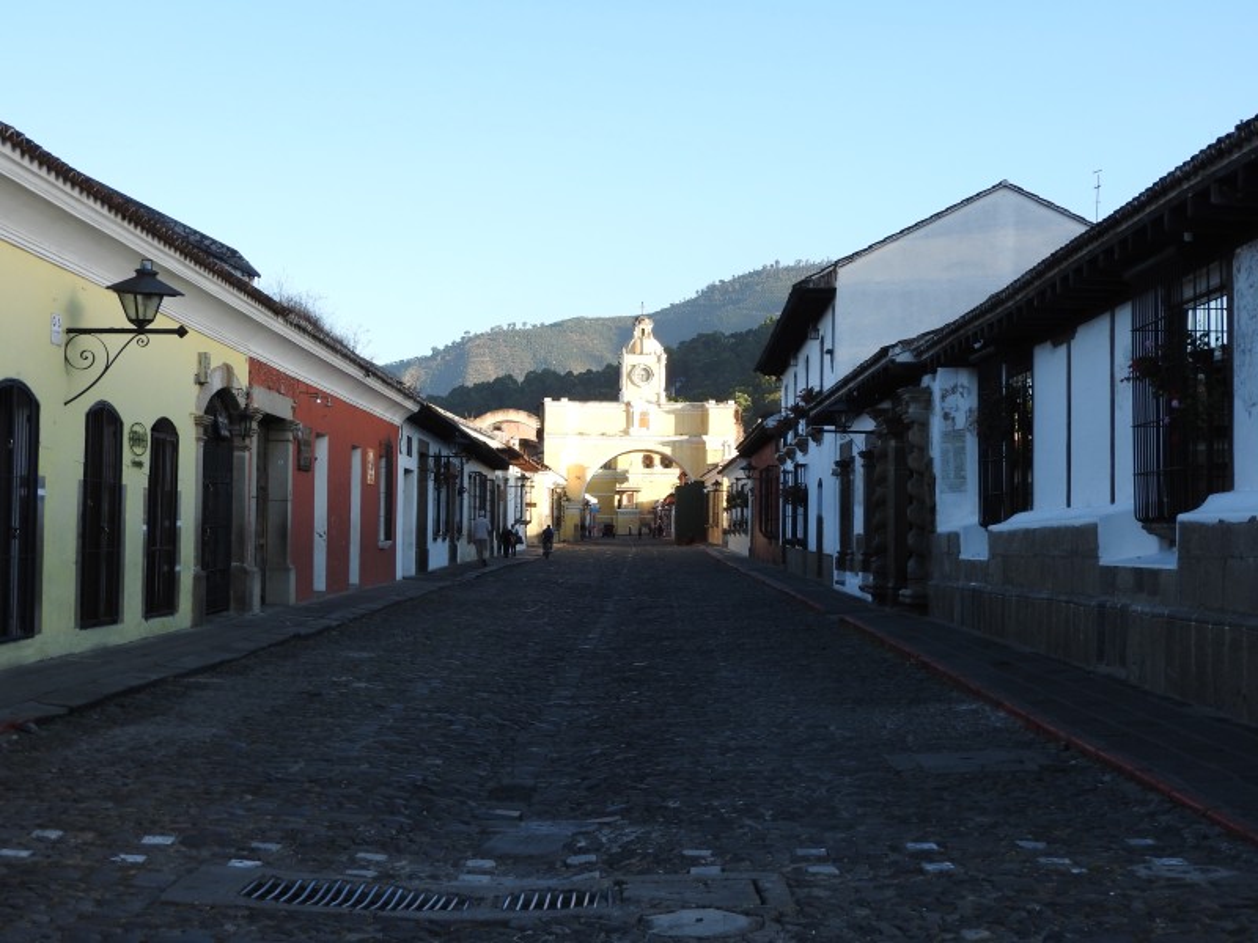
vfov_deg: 26.6
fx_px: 1999
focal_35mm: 55
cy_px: 472
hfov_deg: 34.9
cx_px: 629
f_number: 4
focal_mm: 9.9
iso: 100
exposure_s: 1/200
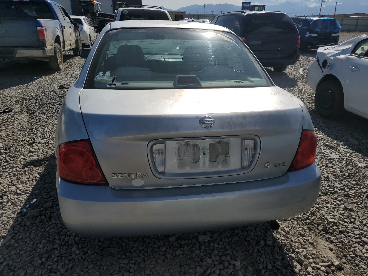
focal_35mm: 26
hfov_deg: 67.3
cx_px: 184
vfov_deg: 53.1
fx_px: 276
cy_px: 138
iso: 52
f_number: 1.5
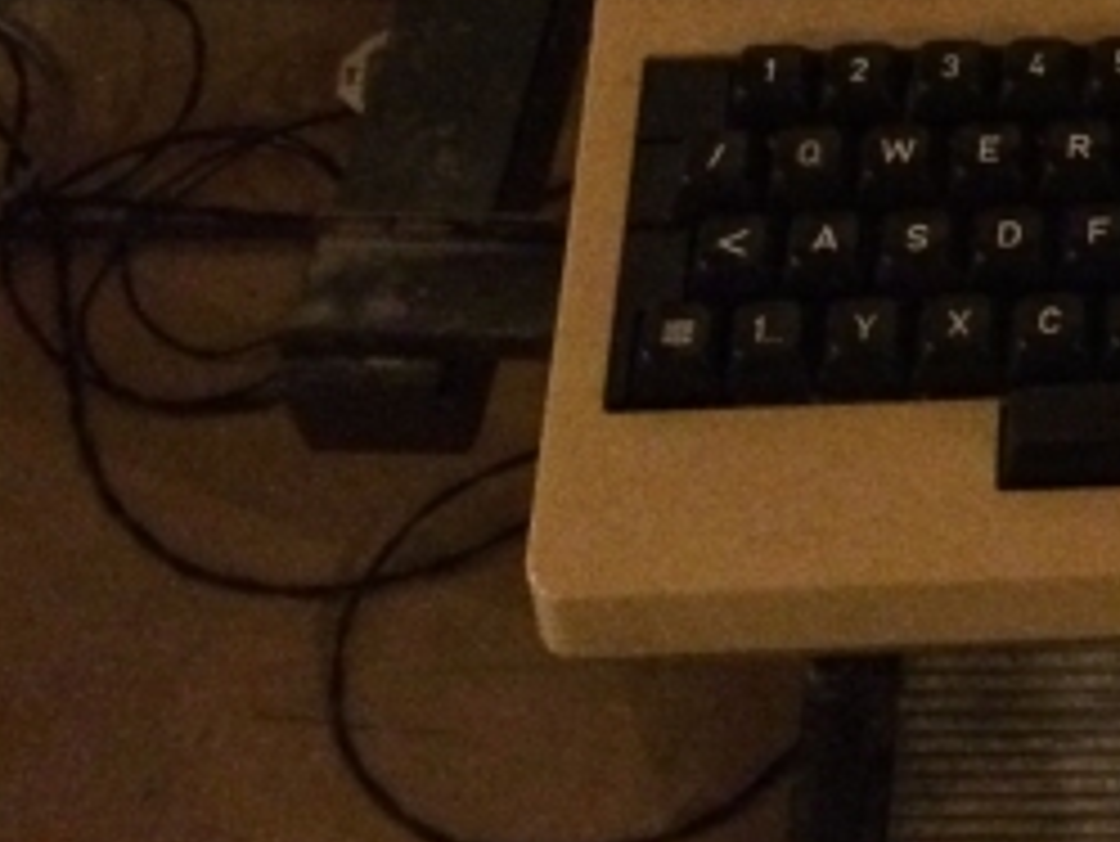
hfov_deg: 19.1
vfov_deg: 15.1
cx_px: 1543
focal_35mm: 93
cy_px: -270
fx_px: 3010
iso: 640
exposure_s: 1/15
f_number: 2.2
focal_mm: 4.15
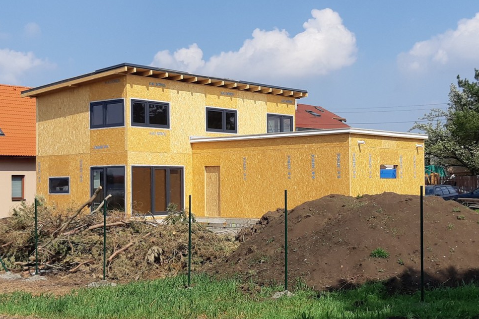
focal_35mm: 28
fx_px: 372
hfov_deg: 65.5
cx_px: 237
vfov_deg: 46.3
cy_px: 174
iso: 40
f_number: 1.7
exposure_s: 1/2381
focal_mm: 3.93
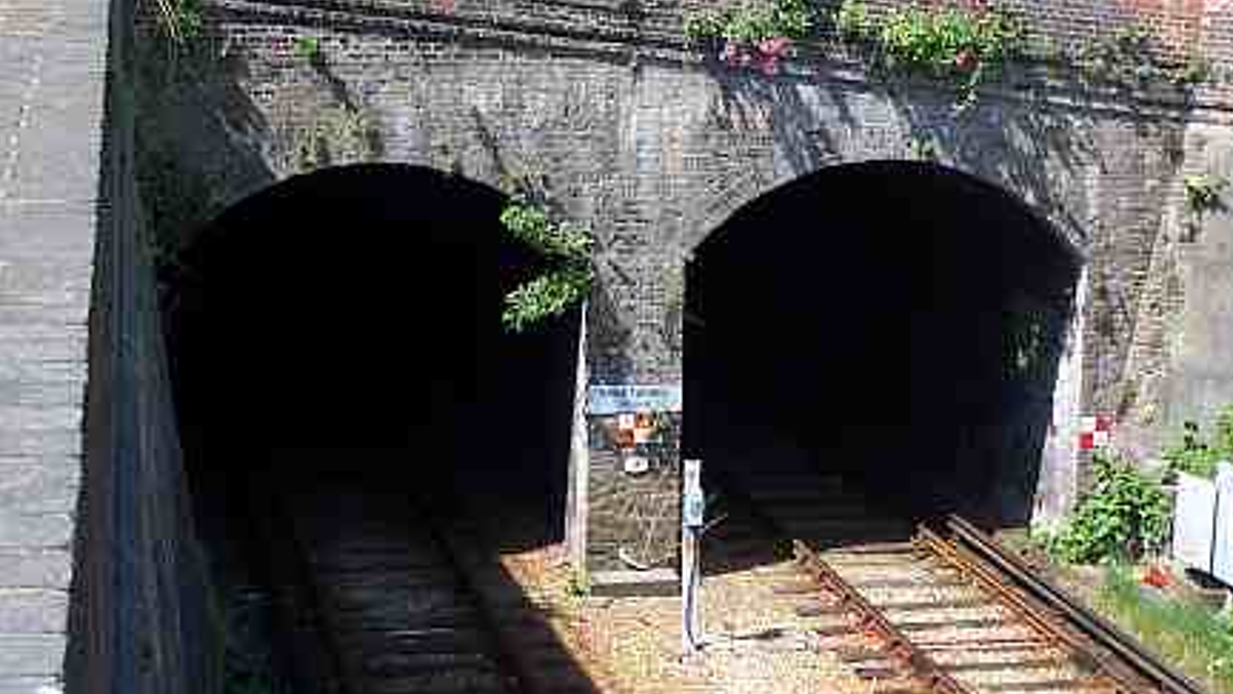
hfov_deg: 27.5
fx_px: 2517
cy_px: 344
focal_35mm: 77
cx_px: 665
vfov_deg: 15.7
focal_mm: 9.9
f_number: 4.1
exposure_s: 1/250
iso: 64
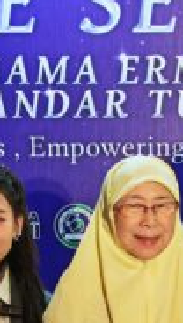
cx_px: 151
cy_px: 388
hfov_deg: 5.2
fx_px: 2028
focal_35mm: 236
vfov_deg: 9.0
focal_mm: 6.83
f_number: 2
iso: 80
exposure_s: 1/100
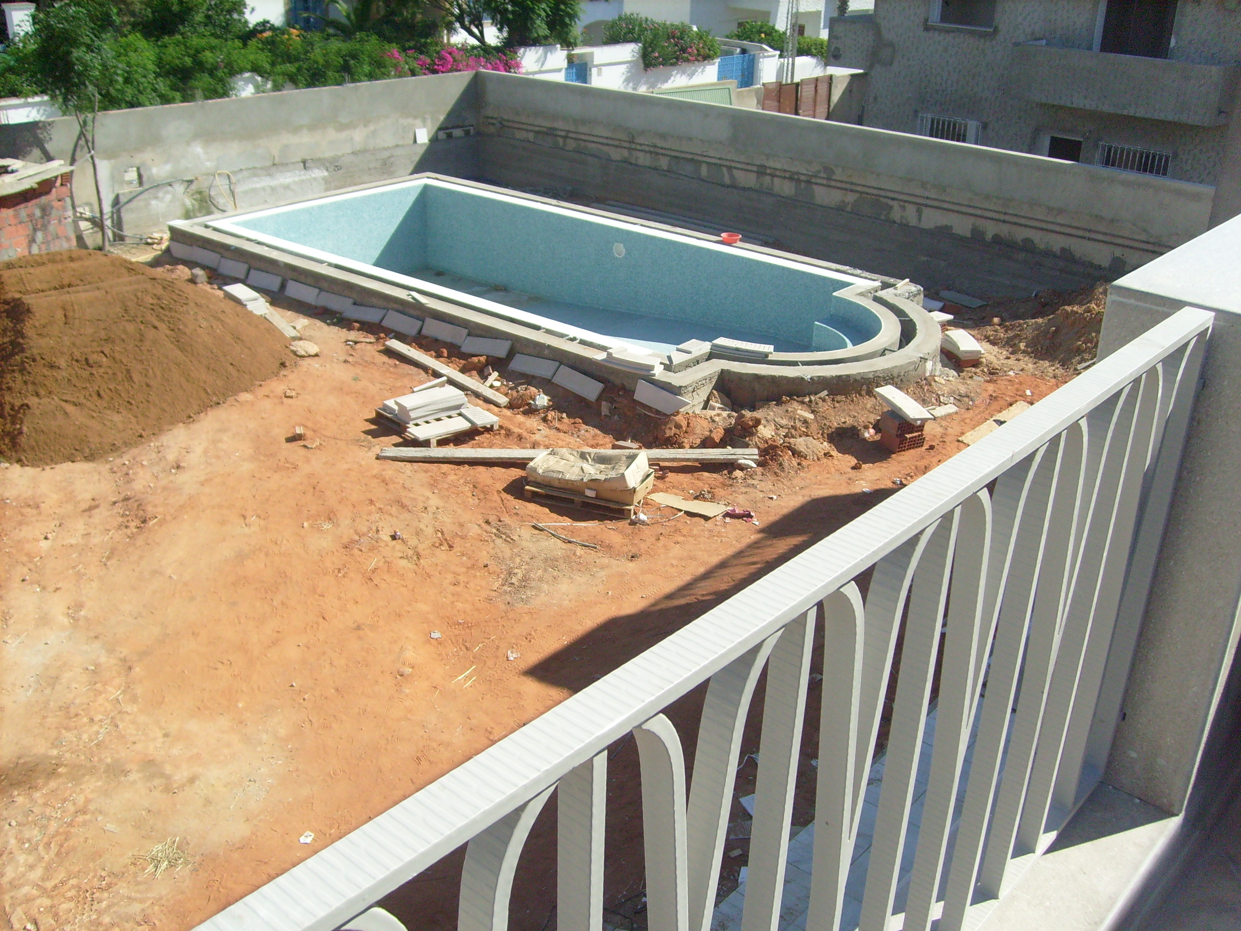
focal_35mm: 35
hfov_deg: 52.6
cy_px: 466
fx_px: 1255
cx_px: 620
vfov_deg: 40.7
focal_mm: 5.8
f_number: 7.1
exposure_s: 1/250
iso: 80
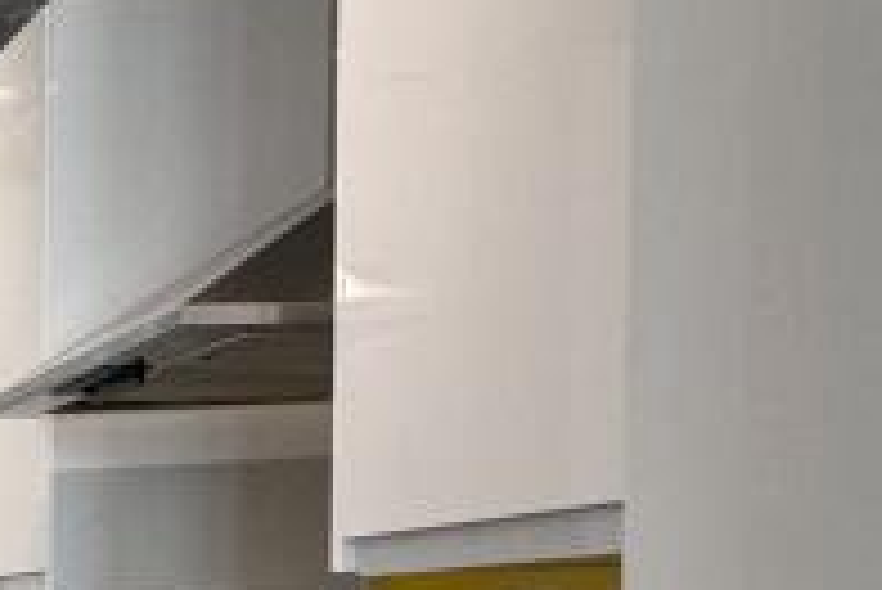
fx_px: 1863
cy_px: 748
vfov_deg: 17.0
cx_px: -760
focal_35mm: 76
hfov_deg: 19.2
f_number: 2.2
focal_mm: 2.22
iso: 250
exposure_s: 1/100
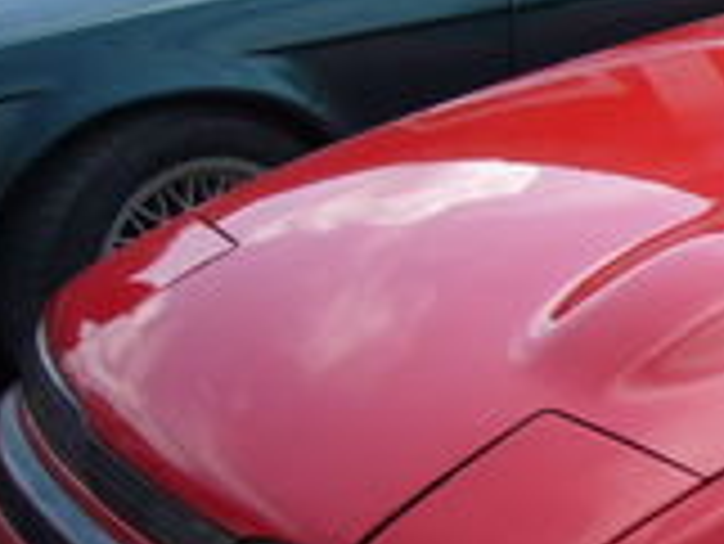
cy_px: 265
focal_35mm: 115
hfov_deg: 14.8
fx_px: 2407
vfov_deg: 12.9
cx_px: 1336
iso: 80
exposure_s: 1/640
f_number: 2.8
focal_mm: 4.7
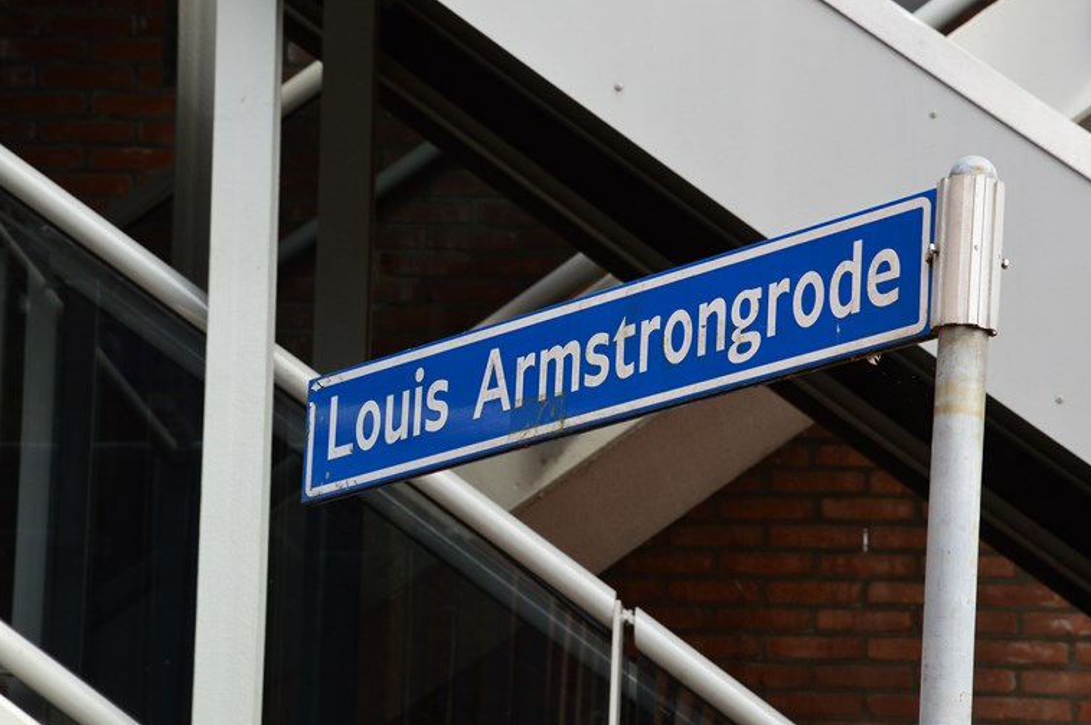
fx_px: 5041
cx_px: 532
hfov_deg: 12.4
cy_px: 353
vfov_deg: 8.2
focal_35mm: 167
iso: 400
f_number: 9
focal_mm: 105
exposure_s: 1/160
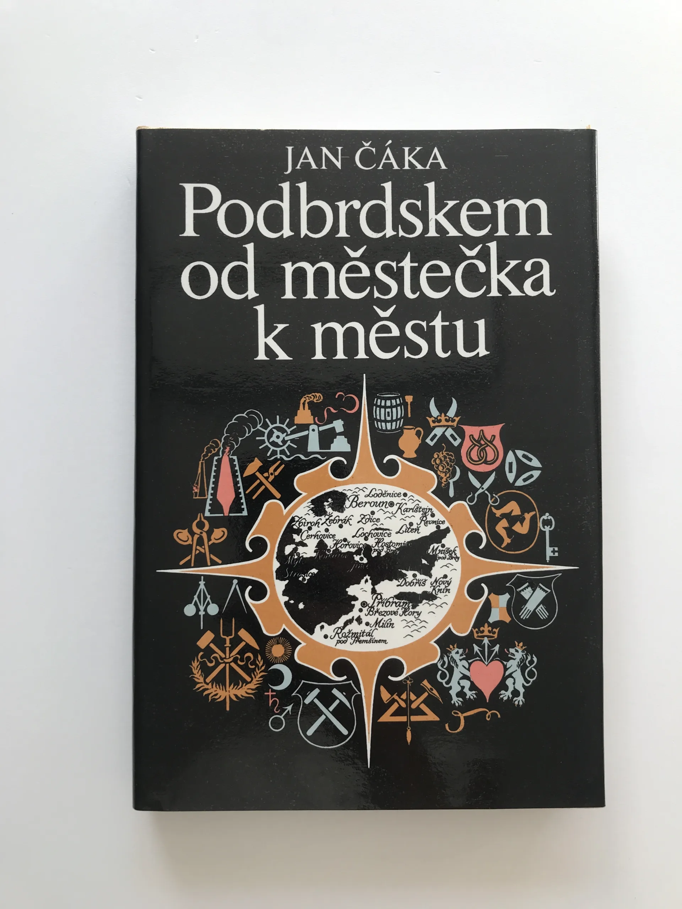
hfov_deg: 49.7
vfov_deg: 63.4
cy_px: 454
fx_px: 736
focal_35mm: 28
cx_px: 341
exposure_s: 1/112
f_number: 1.8
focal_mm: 3.99
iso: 20
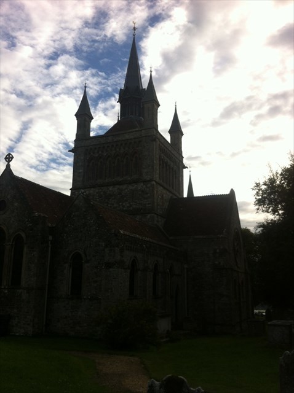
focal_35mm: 35
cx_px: 147
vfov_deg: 52.7
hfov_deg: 40.6
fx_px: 397
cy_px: 196
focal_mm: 3.85
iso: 80
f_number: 2.8
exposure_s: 1/1371
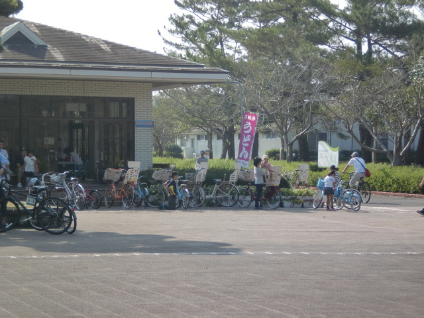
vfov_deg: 14.0
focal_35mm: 106
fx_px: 1298
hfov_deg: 18.5
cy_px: 159
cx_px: 212
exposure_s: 1/250
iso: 64
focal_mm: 18.9
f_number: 5.9
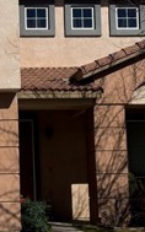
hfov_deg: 14.7
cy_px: 133
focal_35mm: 86
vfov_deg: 24.1
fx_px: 544
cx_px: -25
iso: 64
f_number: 1.78
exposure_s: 1/12346
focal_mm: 6.76
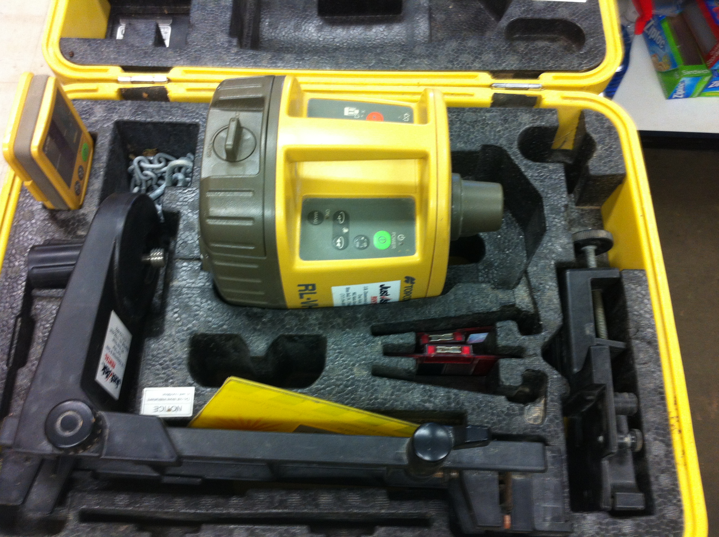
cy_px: 268
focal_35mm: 35
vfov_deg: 40.6
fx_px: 726
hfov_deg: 52.7
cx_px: 360
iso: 100
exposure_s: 1/15
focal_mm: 3.85
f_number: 2.8
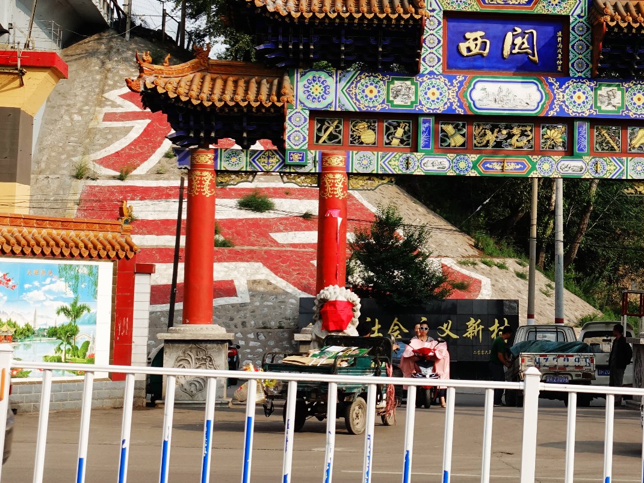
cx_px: 518
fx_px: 1507
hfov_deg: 23.8
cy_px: 121
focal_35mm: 81
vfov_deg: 18.1
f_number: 4
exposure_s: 1/640
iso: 125
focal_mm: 16.17
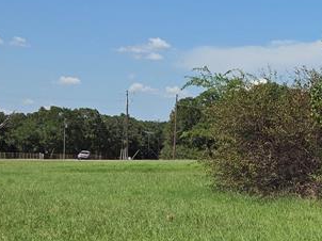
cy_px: 157
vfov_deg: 18.8
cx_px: 312
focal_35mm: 78
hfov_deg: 24.1
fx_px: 725
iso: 80
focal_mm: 5.4
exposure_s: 1/7599
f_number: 1.8
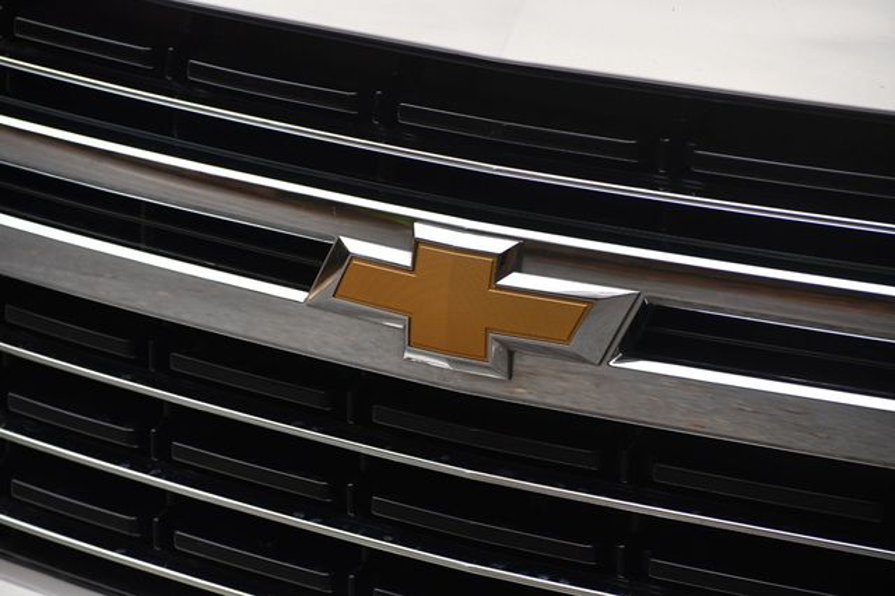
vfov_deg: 6.5
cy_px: 298
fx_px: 5218
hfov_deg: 9.8
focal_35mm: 210
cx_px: 448
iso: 500
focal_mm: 140
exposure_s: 1/500
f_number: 4.8
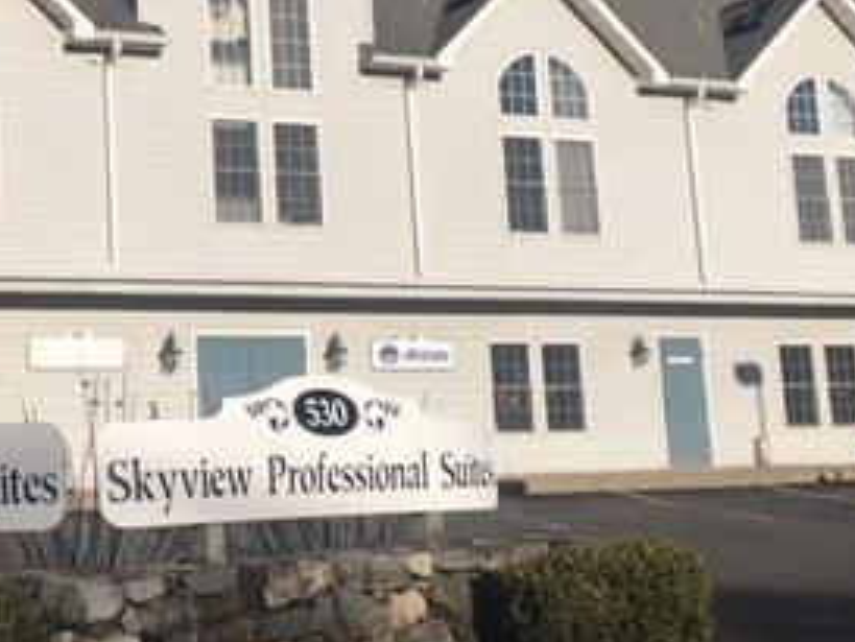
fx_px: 1680
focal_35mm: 68
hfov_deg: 27.6
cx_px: 97
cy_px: 172
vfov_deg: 21.5
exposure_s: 1/3077
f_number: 2.2
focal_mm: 4.15
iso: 25
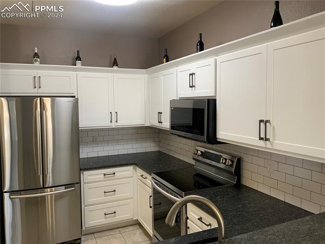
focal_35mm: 29
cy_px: 122
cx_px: 162
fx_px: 272
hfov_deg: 61.7
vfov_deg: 48.2
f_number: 1.8
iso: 64
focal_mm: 3
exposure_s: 1/60
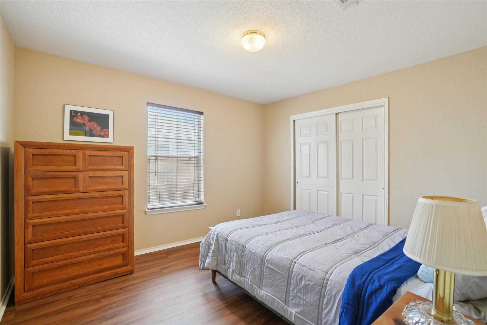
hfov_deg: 96.7
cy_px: 162
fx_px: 216
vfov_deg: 73.7
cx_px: 244
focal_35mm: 16
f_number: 8
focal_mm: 16
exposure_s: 1/10
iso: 400
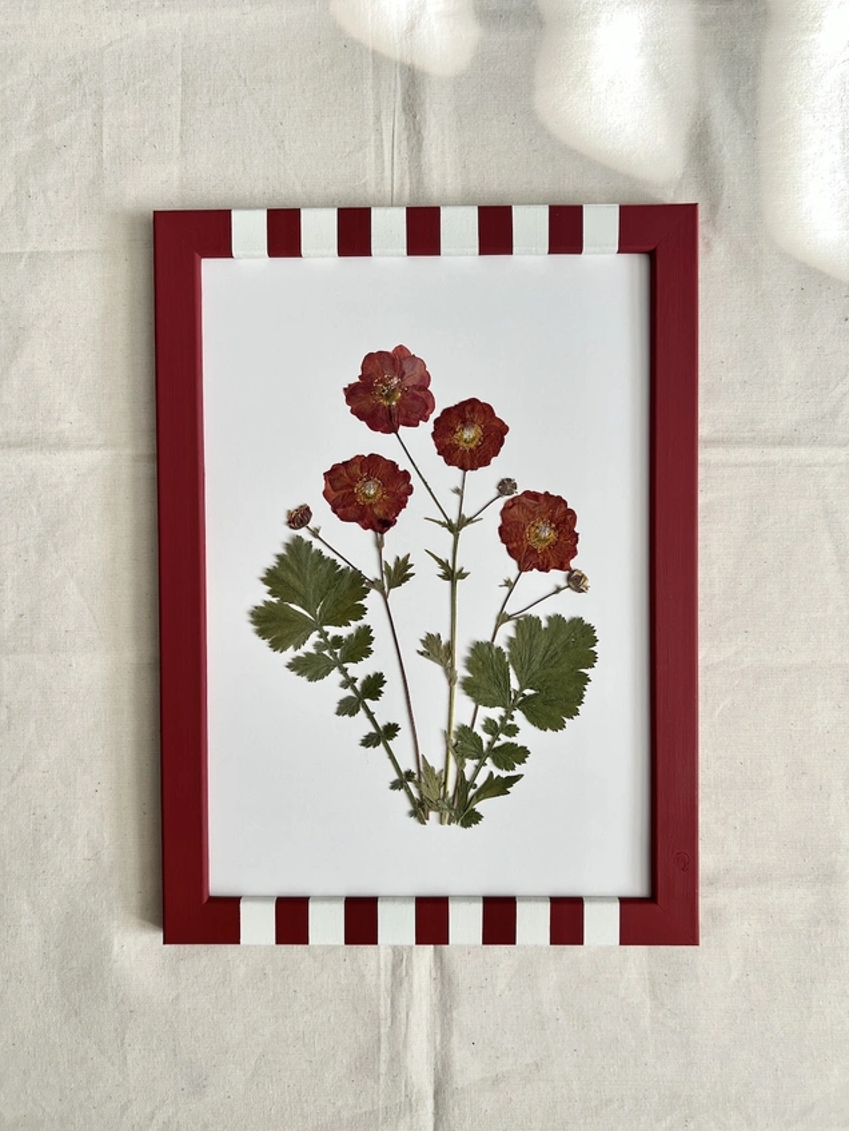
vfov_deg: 65.3
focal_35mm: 27
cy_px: 563
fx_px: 882
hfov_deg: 51.4
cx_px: 423
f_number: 1.5
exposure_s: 1/163
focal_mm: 5.7
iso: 50
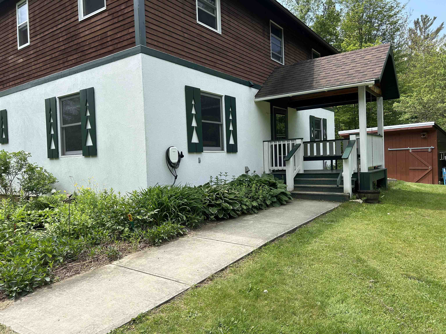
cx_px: 223
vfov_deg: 53.1
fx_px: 335
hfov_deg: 67.3
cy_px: 167
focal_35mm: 26
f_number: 1.5
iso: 50
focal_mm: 5.7
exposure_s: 1/2008
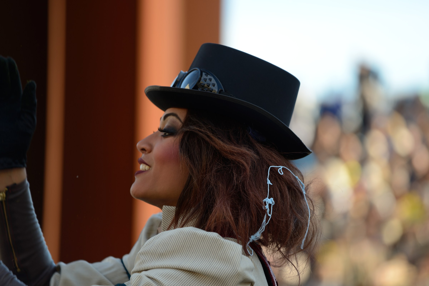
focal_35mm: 200
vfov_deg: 6.9
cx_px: 214
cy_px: 143
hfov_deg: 10.3
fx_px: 2384
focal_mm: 200
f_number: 4
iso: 100
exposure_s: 1/250
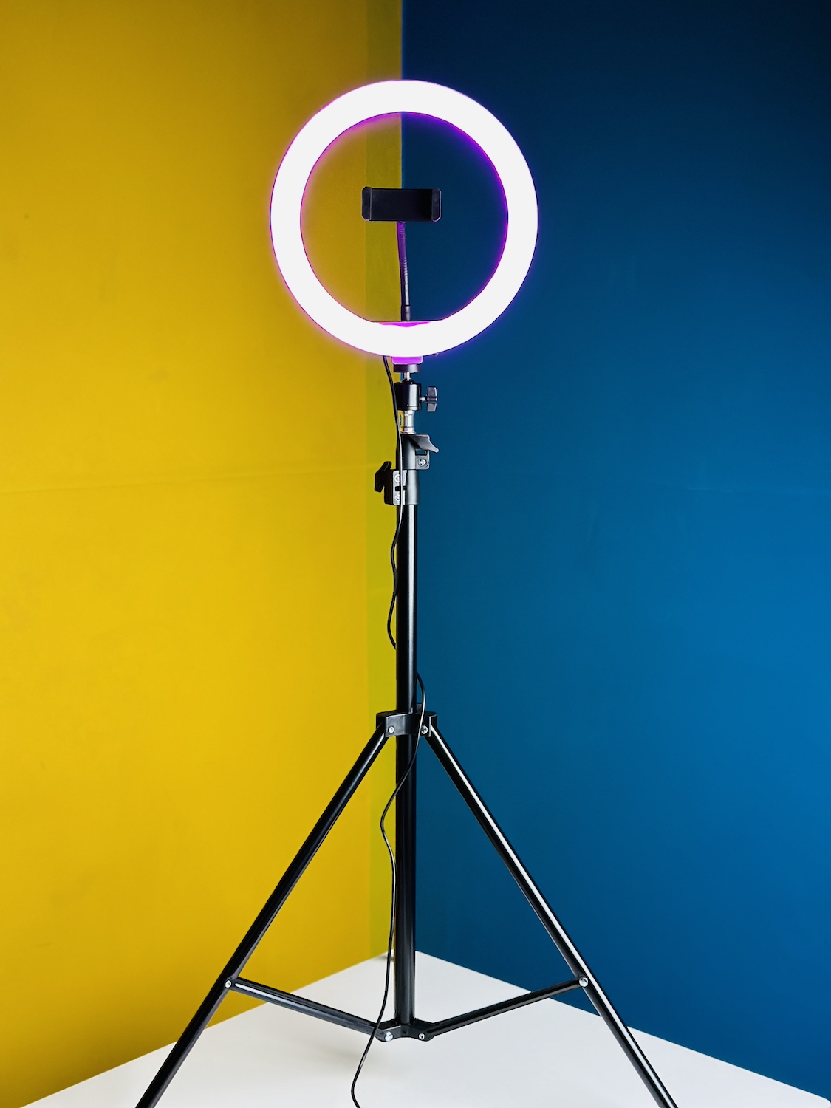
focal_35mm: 48
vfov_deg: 39.7
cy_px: 554
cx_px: 416
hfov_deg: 30.3
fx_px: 1536
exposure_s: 1/59
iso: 320
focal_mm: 6.86
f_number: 1.78
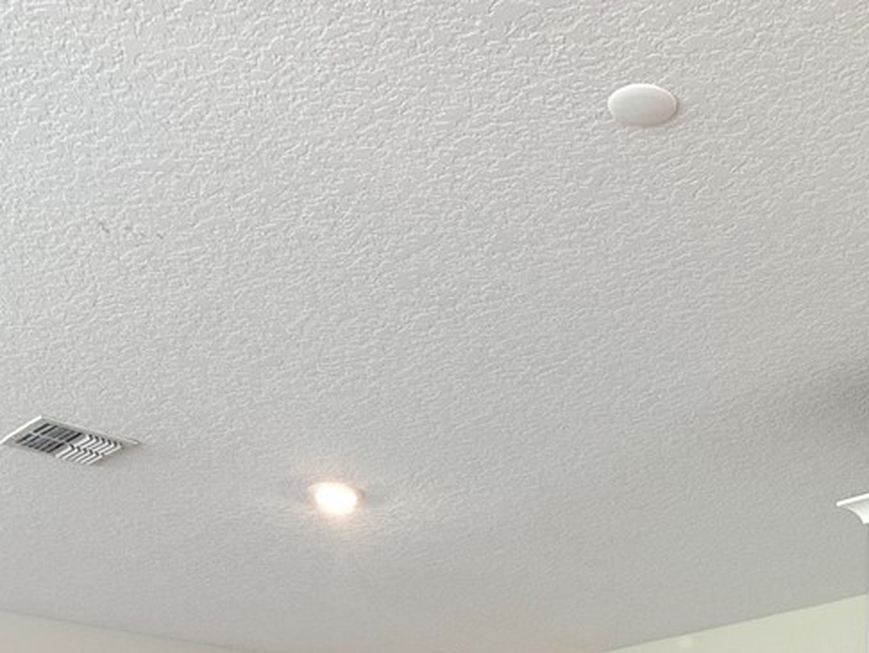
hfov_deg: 24.5
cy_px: 945
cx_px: 613
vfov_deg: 17.1
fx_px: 1984
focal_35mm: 79
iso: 160
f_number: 1.78
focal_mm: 6.76
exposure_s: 1/120
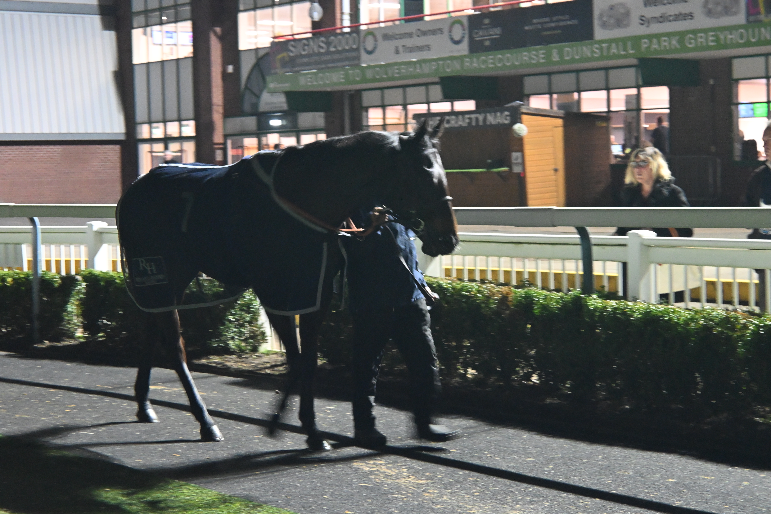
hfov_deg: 27.0
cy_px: 257
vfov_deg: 18.2
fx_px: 1606
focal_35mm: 75
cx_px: 386
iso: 4500
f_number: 6.3
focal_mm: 50
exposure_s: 1/30
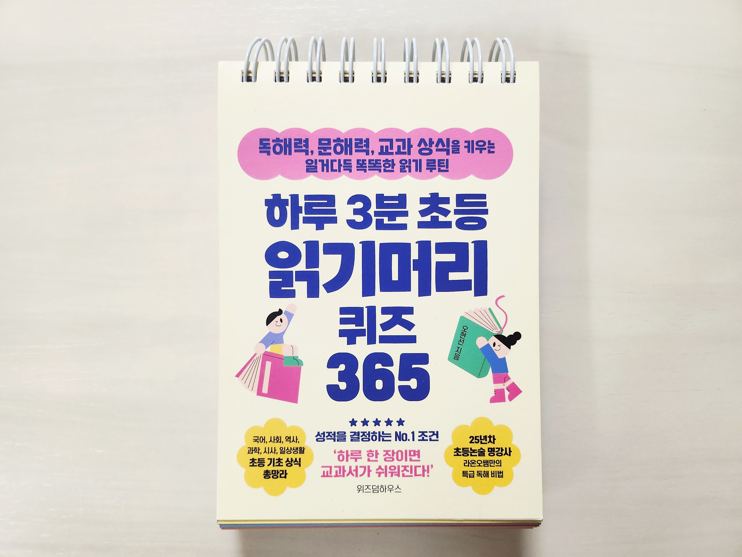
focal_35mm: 24
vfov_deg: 56.8
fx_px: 514
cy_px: 278
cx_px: 371
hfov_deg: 71.6
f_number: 1.8
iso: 320
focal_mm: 5
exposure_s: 1/120
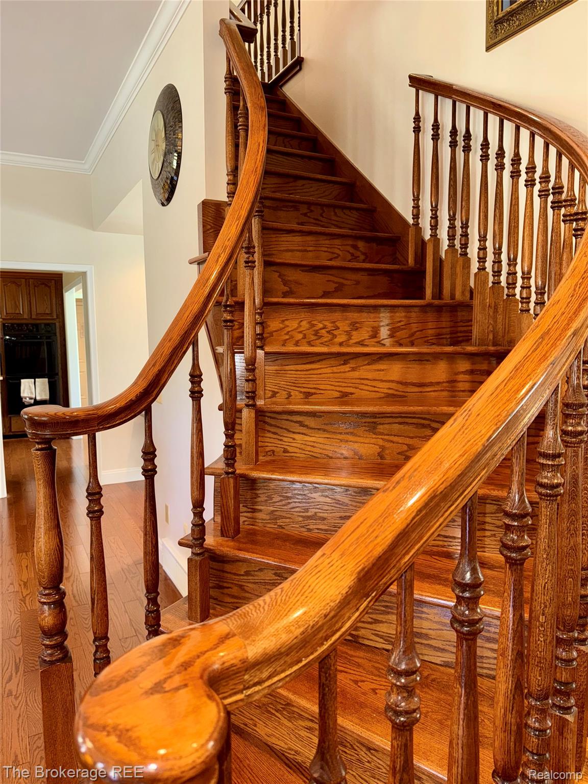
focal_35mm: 24
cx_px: 294
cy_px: 392
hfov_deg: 56.8
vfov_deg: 71.6
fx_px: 544
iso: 64
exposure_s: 1/18
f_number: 1.78
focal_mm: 6.76
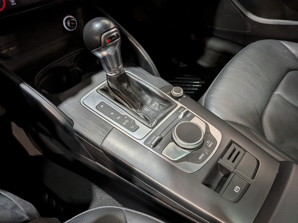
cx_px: 149
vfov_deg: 56.8
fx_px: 207
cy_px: 112
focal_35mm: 24
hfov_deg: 71.6
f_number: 1.7
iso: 38
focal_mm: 4.53
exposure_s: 1/120
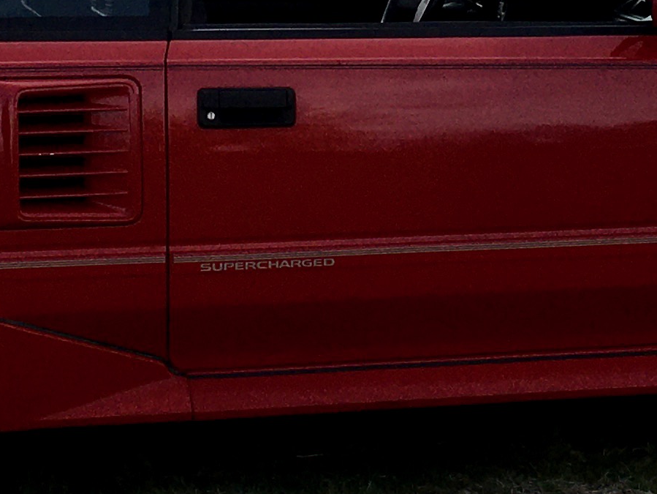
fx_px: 2468
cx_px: 308
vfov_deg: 11.4
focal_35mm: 130
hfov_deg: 15.2
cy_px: 91
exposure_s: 1/2198
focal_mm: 4.15
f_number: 2.2
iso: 25
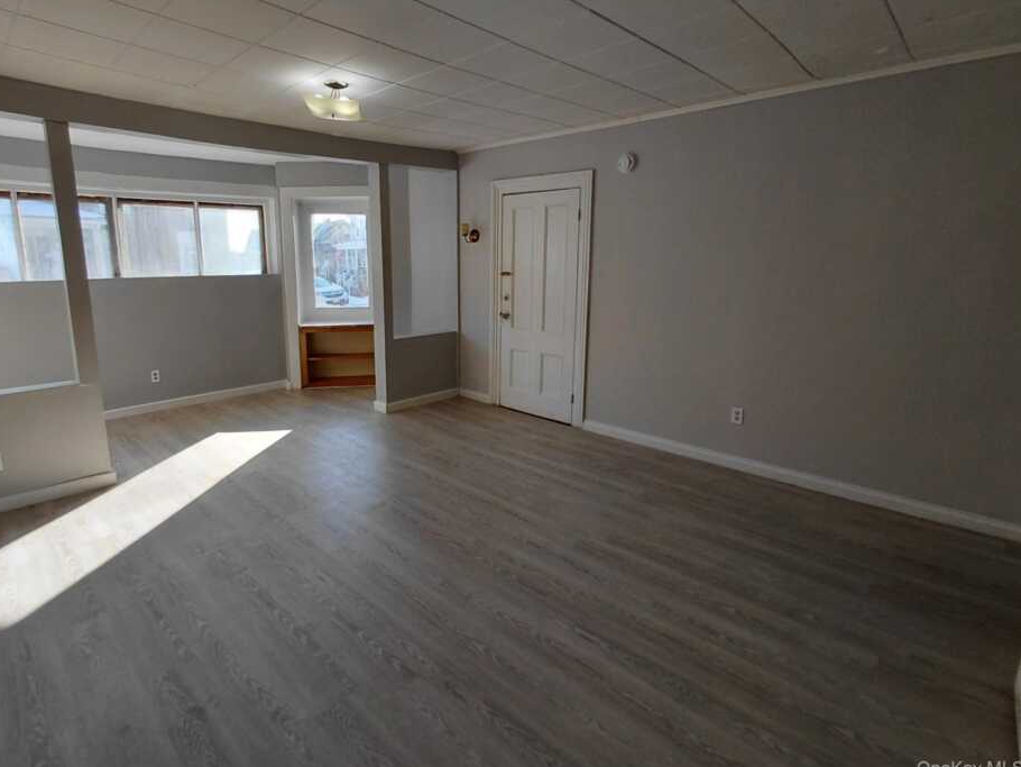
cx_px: 457
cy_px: 350
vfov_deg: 71.5
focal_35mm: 18
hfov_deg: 87.4
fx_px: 531
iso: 40
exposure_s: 1/231
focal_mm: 1.64
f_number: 2.2
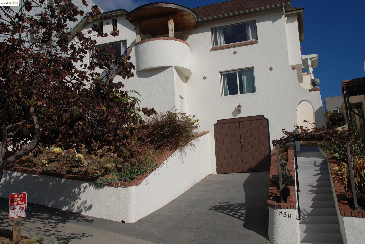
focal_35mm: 36
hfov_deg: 53.1
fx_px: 365
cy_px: 122
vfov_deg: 37.0
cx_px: 182
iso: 100
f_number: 10
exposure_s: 1/400
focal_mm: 24
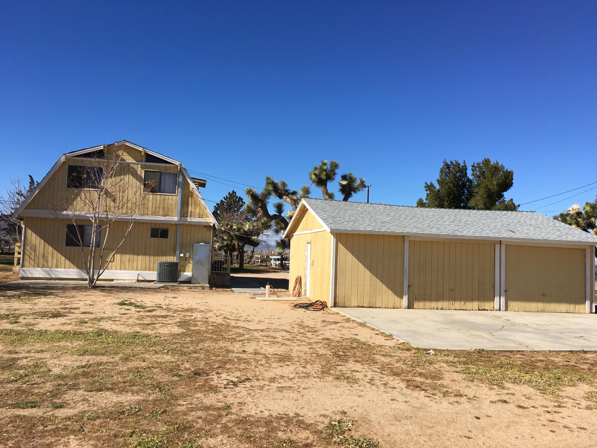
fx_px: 500
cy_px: 224
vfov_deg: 48.2
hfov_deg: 61.7
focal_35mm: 29
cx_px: 298
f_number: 2.2
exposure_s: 1/1923
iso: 25
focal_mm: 4.15
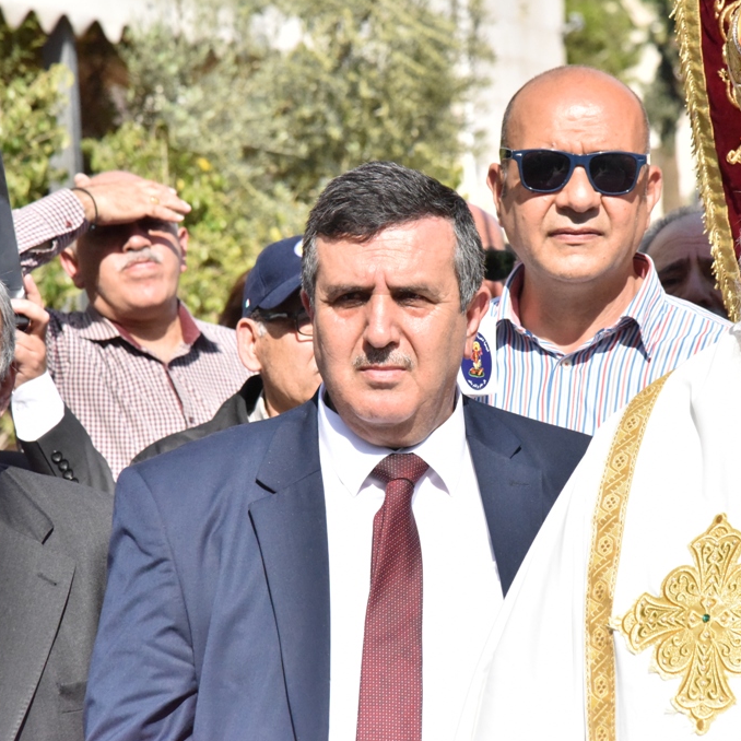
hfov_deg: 11.3
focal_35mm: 154
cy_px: 370
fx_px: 3730
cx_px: 443
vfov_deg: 11.3
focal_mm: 120
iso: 6400
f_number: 10
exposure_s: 1/8000
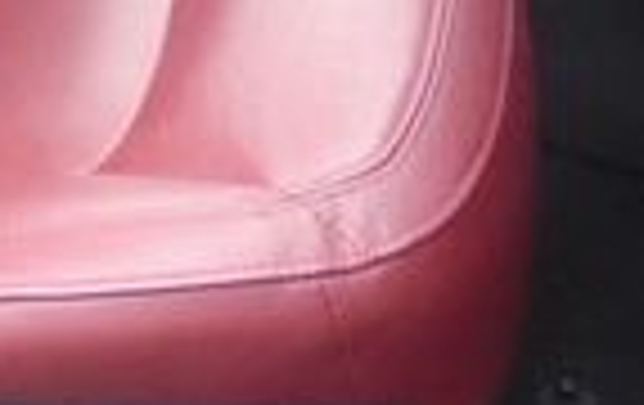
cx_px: 27
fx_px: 2163
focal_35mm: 123
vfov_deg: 10.2
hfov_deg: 16.6
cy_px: -292
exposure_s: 1/25
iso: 400
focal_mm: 4.6
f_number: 3.2
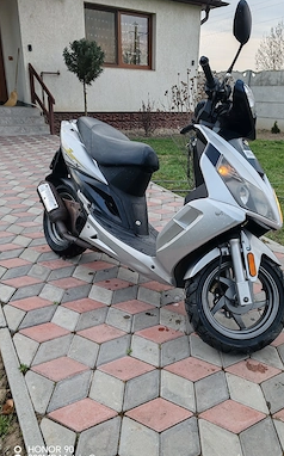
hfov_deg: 41.5
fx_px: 372
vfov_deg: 62.9
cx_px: 175
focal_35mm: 30
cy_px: 235
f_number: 1.9
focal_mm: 6.12
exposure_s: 1/100
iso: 125
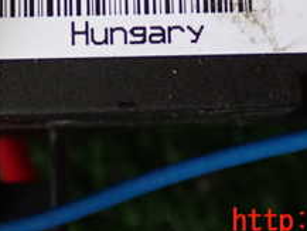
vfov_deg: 9.8
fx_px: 1322
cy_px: -79
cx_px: 127
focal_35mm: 149
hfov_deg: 13.2
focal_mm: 9.65
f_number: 3.3
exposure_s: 1/40
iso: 800
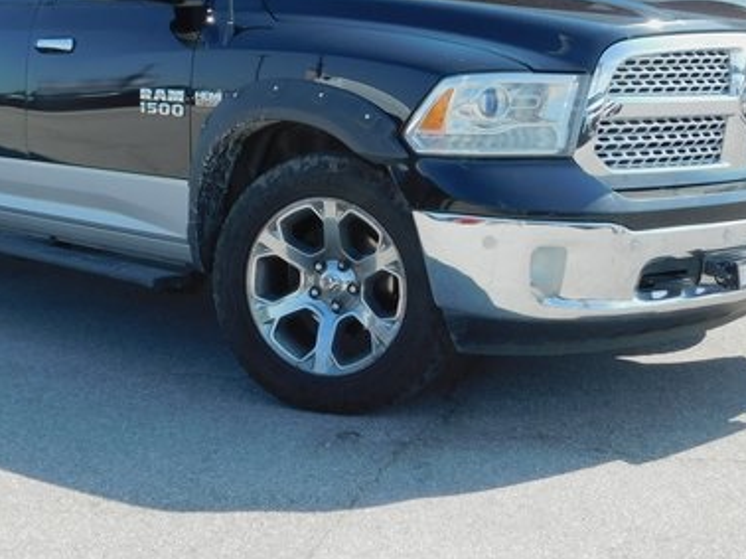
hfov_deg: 31.7
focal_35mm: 61
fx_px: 1314
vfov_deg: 23.7
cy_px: 120
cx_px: 328
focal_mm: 6.3
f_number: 3.5
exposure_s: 1/500
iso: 125
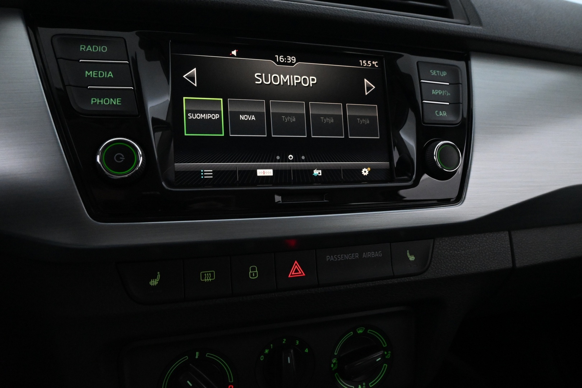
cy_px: 194
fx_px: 436
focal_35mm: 27
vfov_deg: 47.9
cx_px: 291
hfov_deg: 67.4
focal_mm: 18
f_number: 6.3
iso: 5000
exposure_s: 1/40
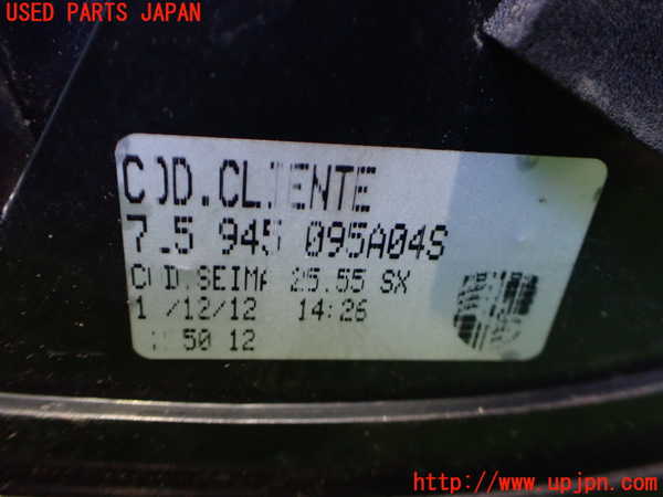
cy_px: 248
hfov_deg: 60.0
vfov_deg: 46.8
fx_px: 575
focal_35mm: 30
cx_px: 332
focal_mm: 5.4
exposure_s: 1/30
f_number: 2.3
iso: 1000
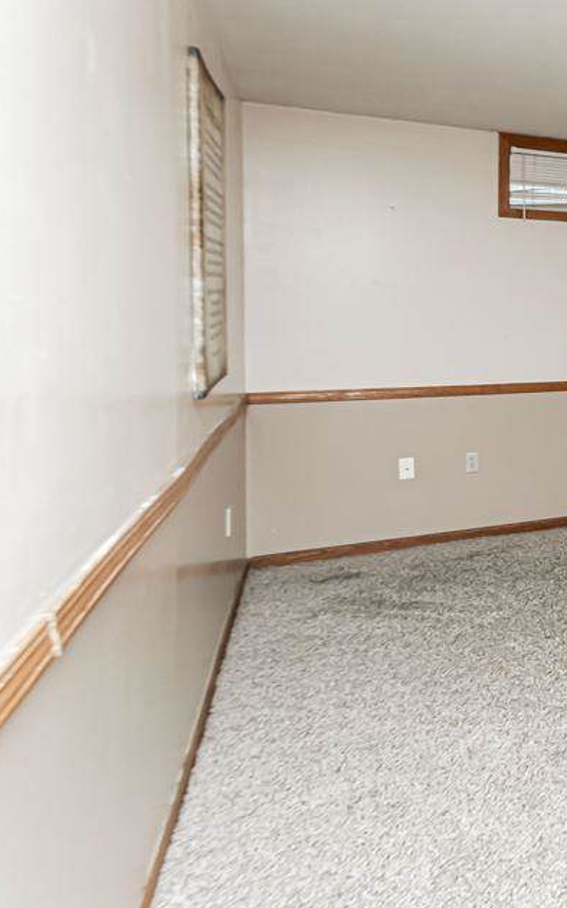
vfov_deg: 60.4
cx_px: 881
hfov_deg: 26.7
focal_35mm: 31
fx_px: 767
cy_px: 335
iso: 2200
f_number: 10
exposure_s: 1/60
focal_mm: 10
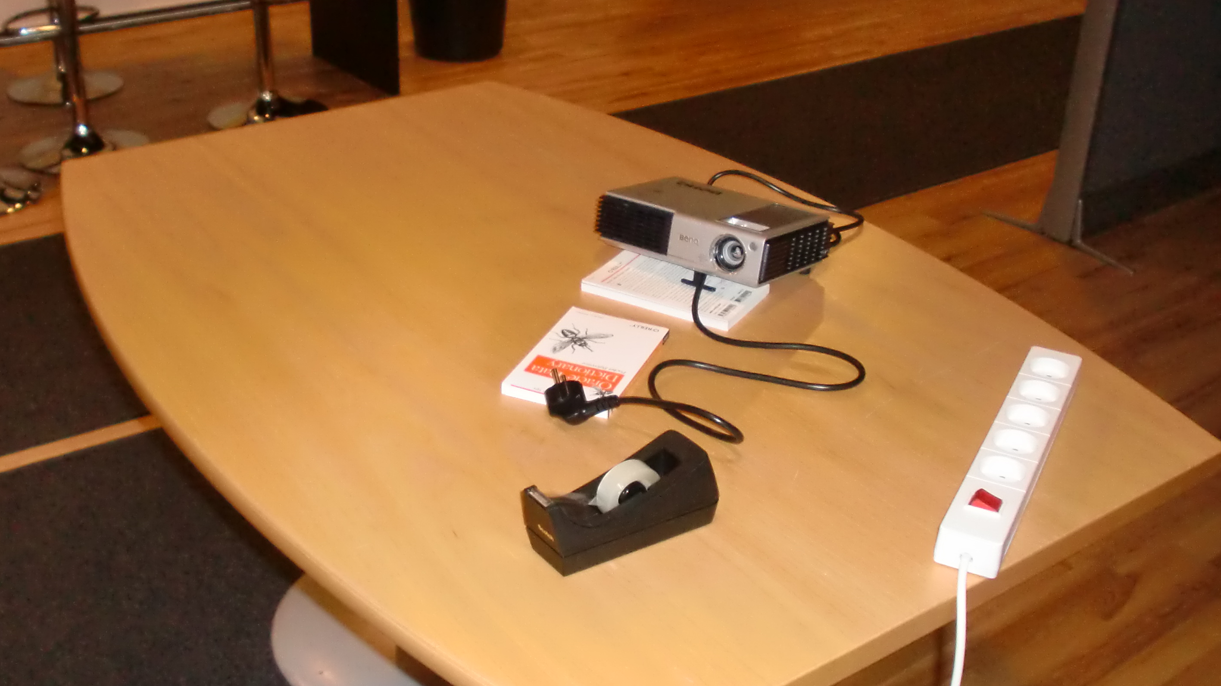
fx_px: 1295
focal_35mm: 40
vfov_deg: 29.7
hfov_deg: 50.4
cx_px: 547
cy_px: 341
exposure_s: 1/60
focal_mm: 4.65
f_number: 2.6
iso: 400
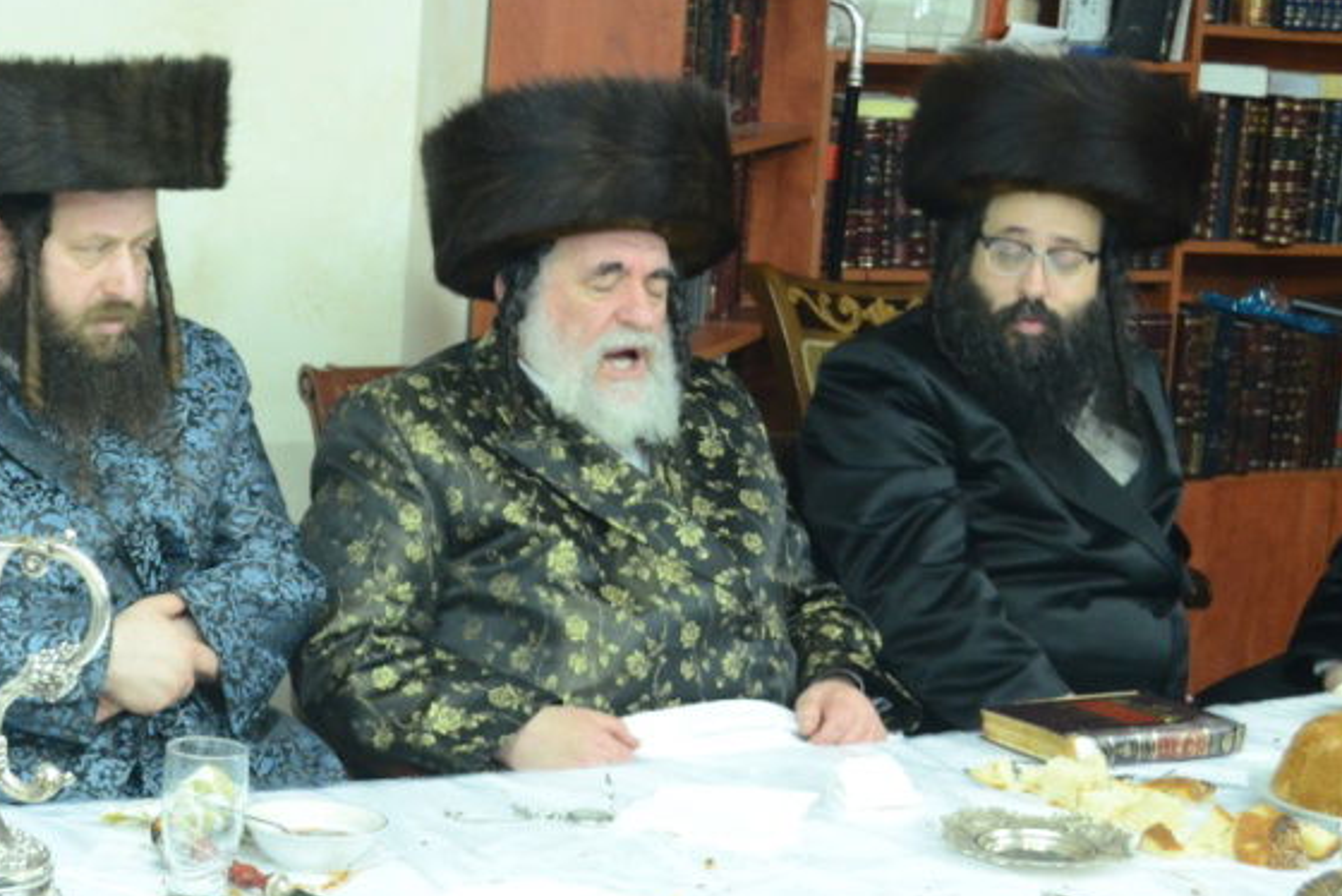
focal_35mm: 93
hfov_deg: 21.8
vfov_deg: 14.7
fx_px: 3468
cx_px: 386
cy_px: 417
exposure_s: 1/50
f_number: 5
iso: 1600
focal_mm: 34
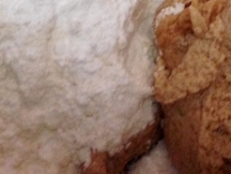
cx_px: 138
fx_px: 654
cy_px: -49
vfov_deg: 14.5
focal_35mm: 98
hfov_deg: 20.0
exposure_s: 1/20
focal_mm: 4.12
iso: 320
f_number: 2.4
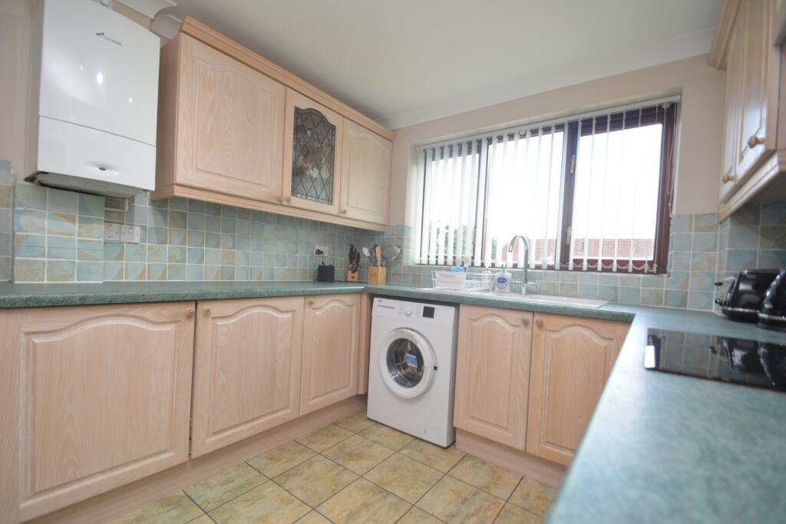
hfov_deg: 100.4
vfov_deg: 77.3
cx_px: 393
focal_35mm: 15
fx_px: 328
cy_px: 262
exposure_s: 1/60
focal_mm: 10
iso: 200
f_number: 4
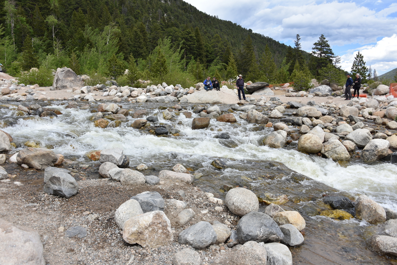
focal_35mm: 28
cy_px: 132
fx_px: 309
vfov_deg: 46.4
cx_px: 198
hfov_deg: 65.5
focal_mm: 28
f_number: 8
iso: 100
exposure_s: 1/250
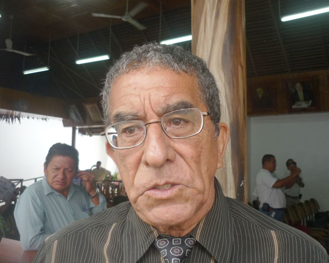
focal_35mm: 35
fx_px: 341
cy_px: 133
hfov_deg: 51.5
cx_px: 176
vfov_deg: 42.2
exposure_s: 1/125
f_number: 2.8
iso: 100
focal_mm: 5.5
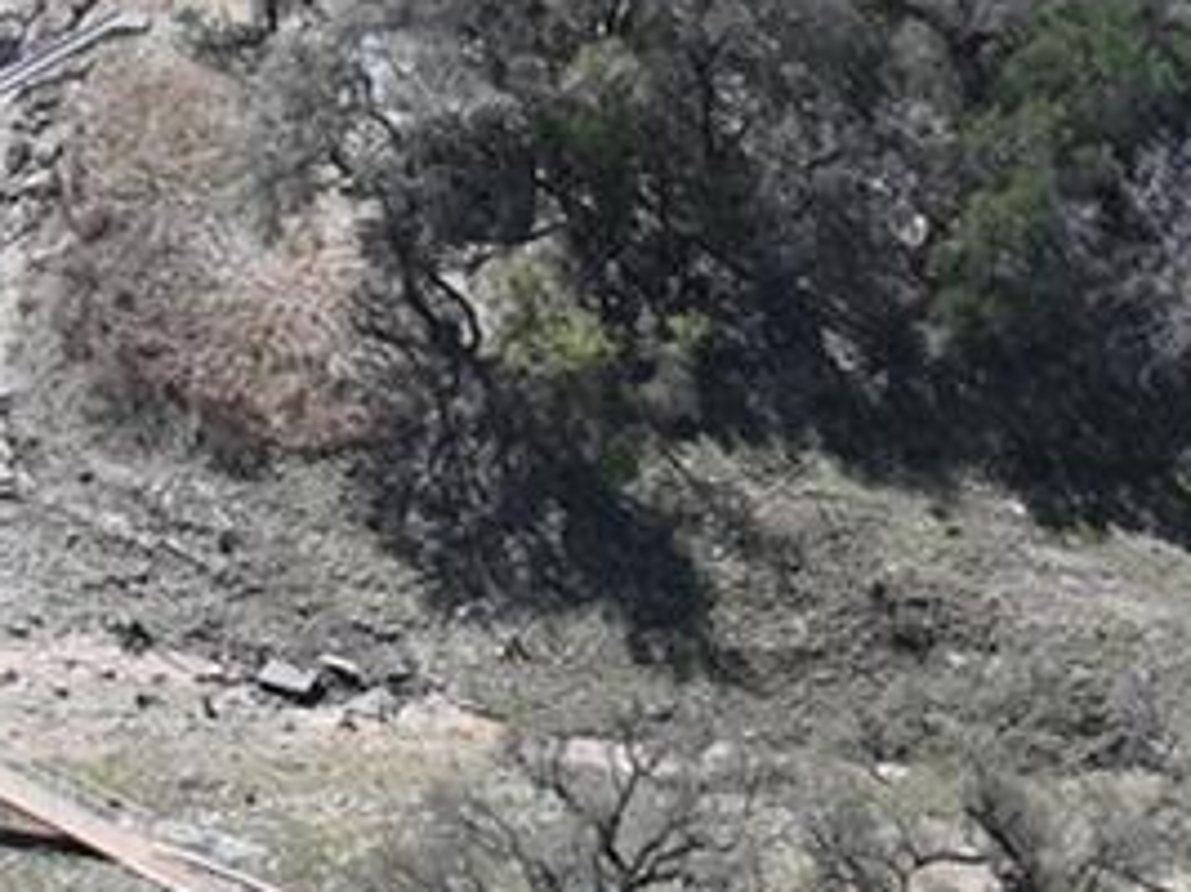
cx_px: -254
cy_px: -1262
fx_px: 6328
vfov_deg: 7.5
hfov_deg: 10.6
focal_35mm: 184
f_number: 4
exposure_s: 1/2000
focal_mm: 12.29
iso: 100
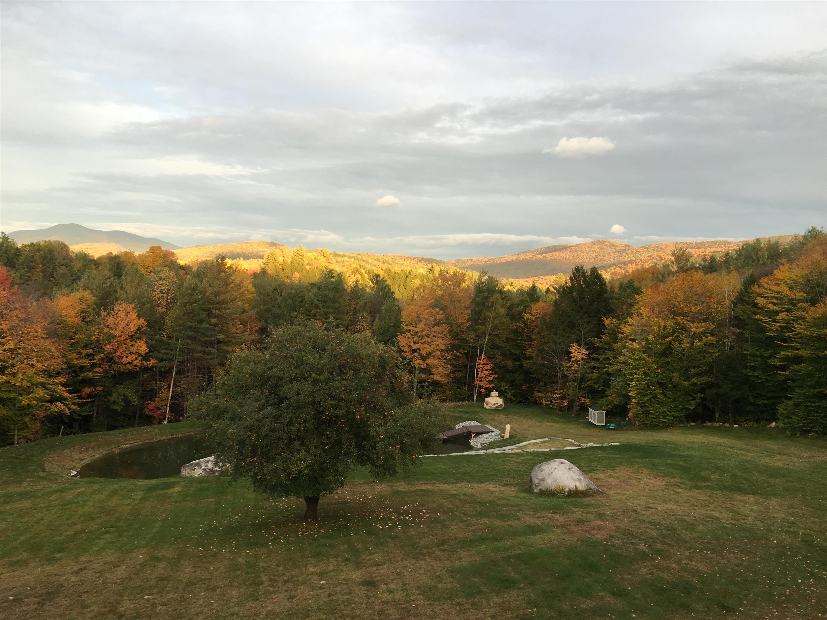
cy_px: 310
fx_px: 693
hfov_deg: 61.7
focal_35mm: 29
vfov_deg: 48.2
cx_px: 414
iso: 25
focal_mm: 4.15
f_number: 2.2
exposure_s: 1/124
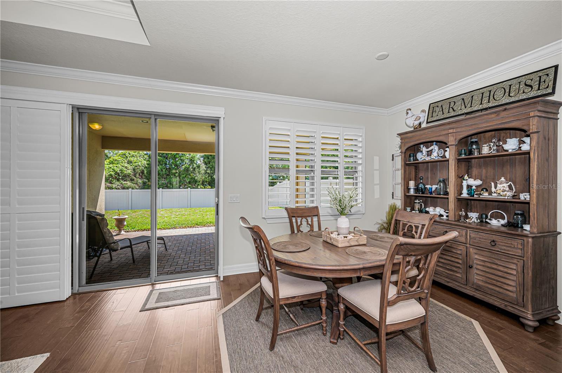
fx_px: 218
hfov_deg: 104.3
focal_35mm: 14
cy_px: 186
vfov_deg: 81.1
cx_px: 281
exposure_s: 1/80
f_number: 7.1
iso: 250
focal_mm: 14
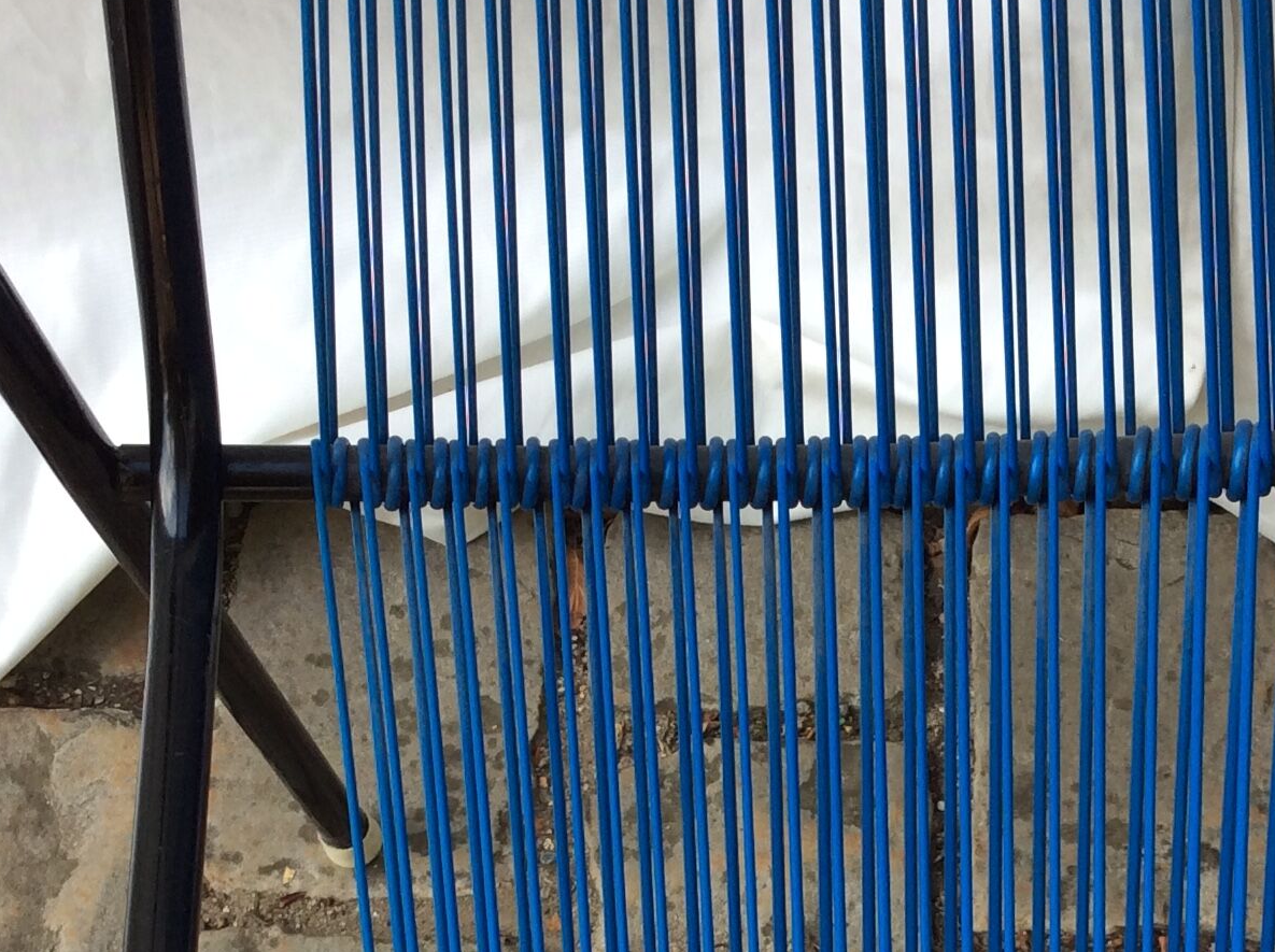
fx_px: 2574
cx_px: 855
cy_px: 975
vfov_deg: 20.2
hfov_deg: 27.6
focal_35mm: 70
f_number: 2.4
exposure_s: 1/186
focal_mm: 3.3
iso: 32
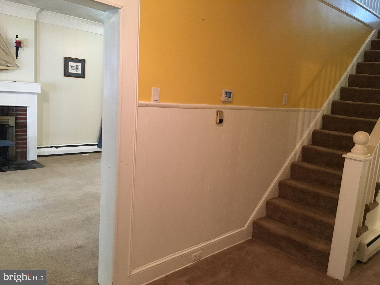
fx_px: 318
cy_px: 142
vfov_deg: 48.2
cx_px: 190
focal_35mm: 29
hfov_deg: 61.7
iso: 200
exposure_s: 1/20
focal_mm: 4.15
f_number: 2.2
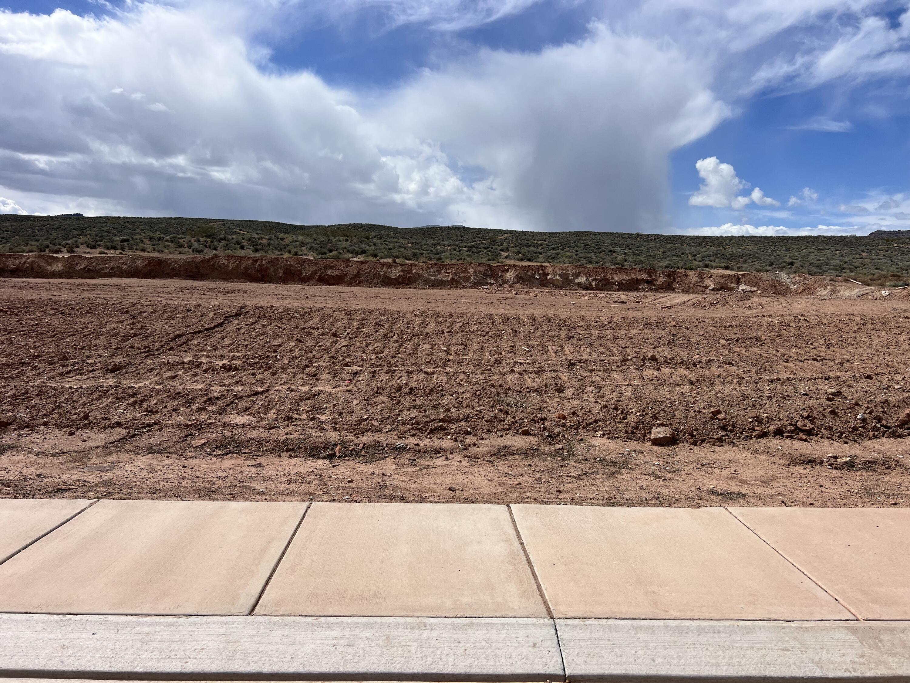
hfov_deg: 67.3
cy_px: 342
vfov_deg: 53.1
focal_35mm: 26
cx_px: 455
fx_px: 683
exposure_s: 1/8696
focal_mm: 5.7
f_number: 1.5
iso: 50
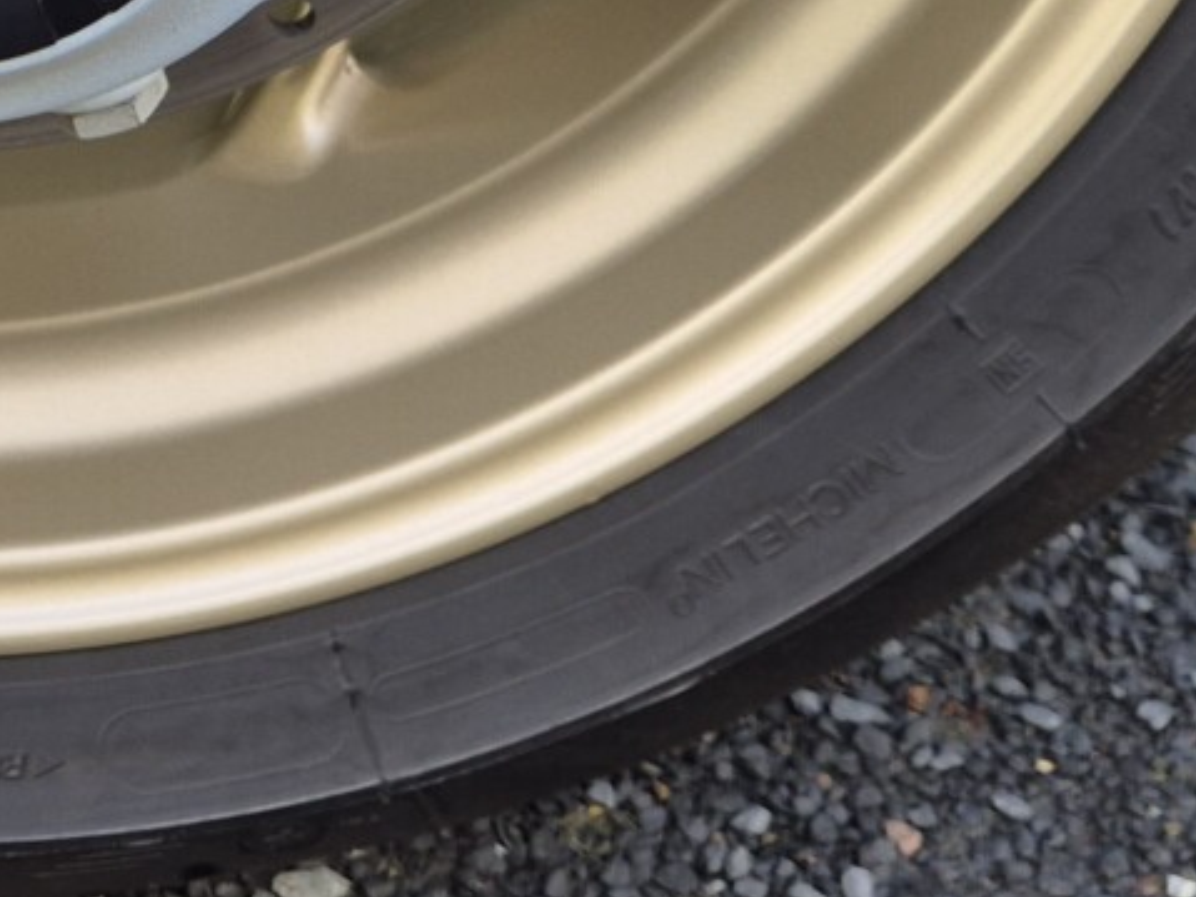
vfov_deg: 13.6
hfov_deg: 19.3
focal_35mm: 96
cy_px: -770
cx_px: -230
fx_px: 3316
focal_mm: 5.4
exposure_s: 1/180
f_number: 1.8
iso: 50
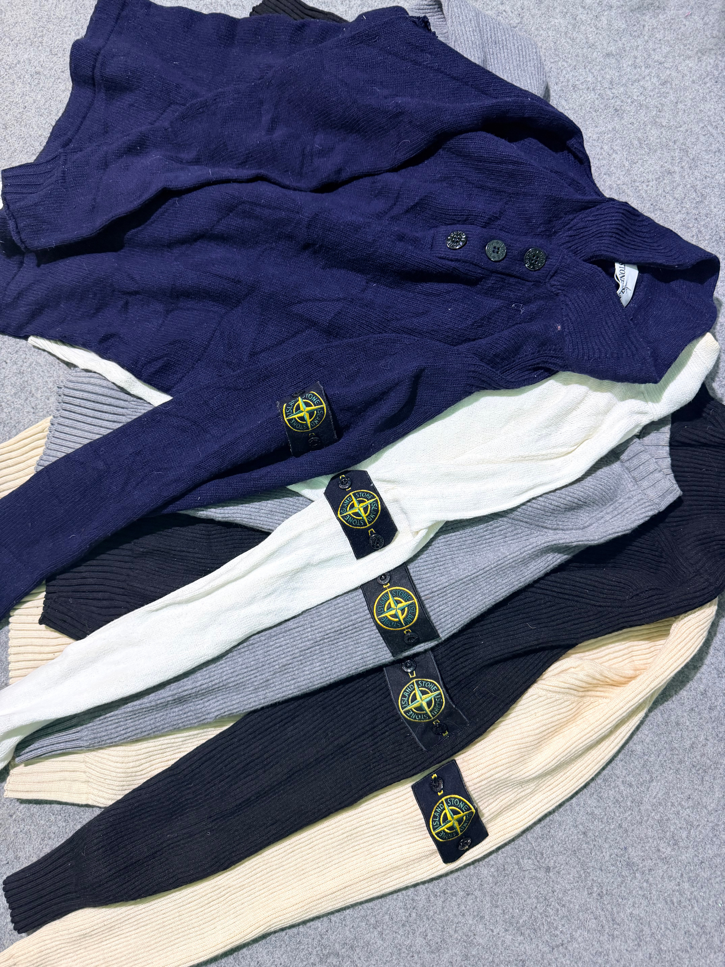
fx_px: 670
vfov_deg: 71.6
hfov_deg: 56.8
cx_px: 362
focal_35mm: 24
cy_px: 484
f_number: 1.78
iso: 160
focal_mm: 6.76
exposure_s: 1/50
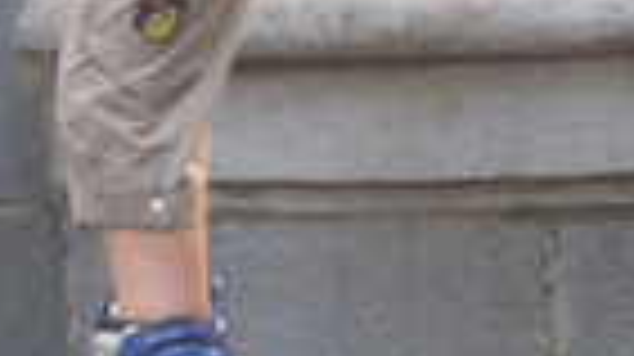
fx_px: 7407
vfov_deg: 2.7
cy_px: -162
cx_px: 108
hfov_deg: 4.9
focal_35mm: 441
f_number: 3.7
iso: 200
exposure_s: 1/60
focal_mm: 21
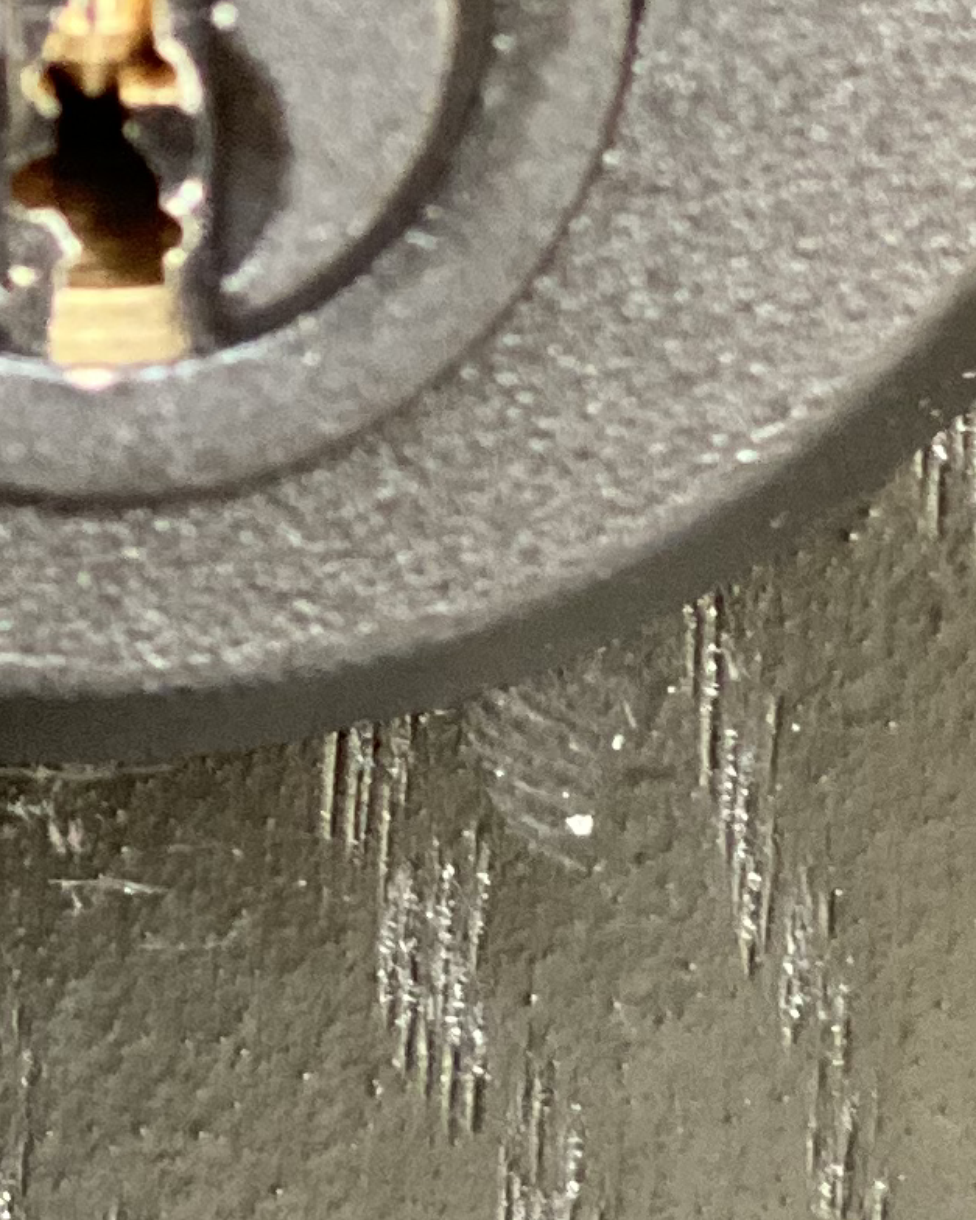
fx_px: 9426
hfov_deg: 5.9
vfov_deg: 7.3
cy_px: -487
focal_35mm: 261
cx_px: 109
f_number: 2
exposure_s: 1/76
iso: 250
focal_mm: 6
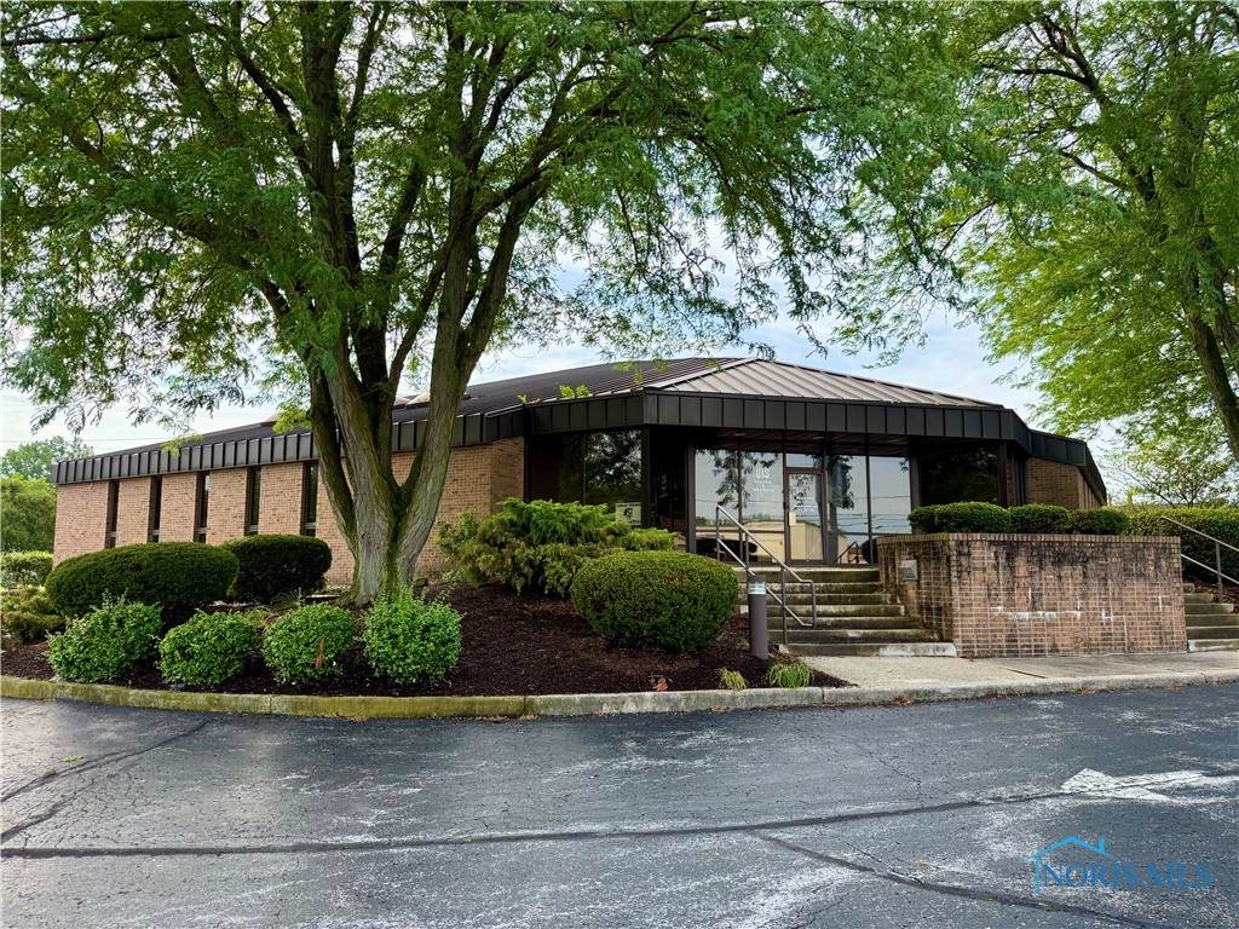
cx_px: 620
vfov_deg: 56.8
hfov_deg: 71.6
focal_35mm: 24
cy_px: 464
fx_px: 859
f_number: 1.78
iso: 100
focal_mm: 6.76
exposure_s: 1/1493
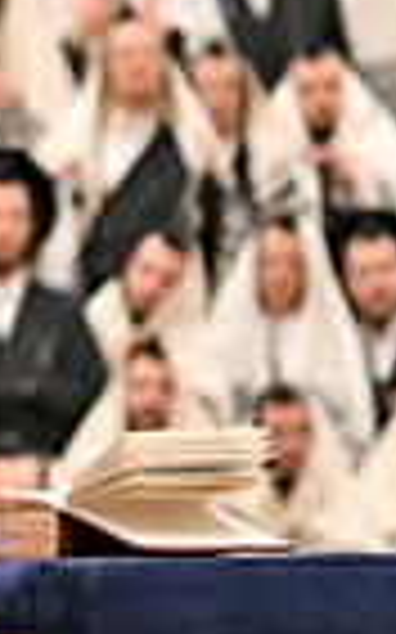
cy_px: 130
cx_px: -468
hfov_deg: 4.0
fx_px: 5583
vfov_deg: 6.5
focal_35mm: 323
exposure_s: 1/160
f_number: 2.8
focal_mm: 75
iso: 200
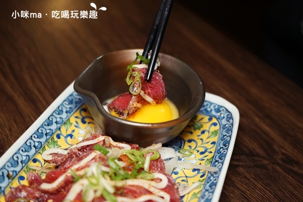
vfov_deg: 27.5
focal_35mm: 49
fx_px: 412
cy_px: 101
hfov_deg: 40.4
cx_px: 152
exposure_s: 1/60
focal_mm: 49
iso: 2500
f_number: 4.5
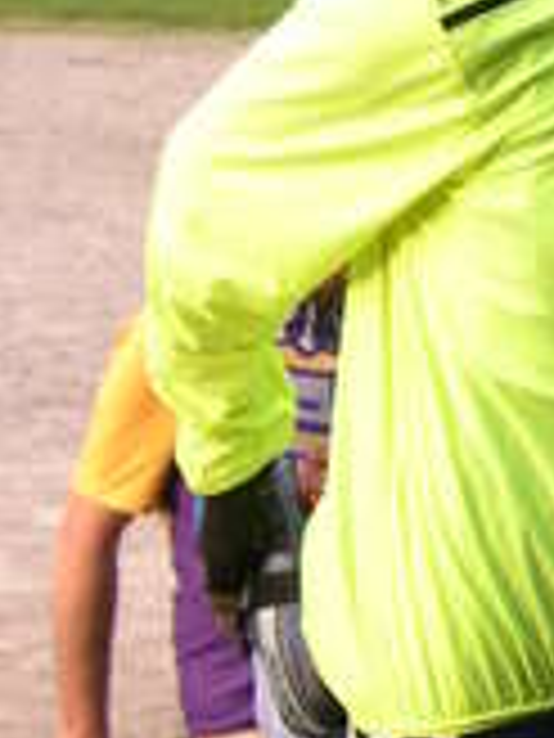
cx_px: 973
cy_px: 333
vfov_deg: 14.2
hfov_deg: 10.1
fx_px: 2966
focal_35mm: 139
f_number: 2.8
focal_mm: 8
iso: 100
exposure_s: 1/74.2
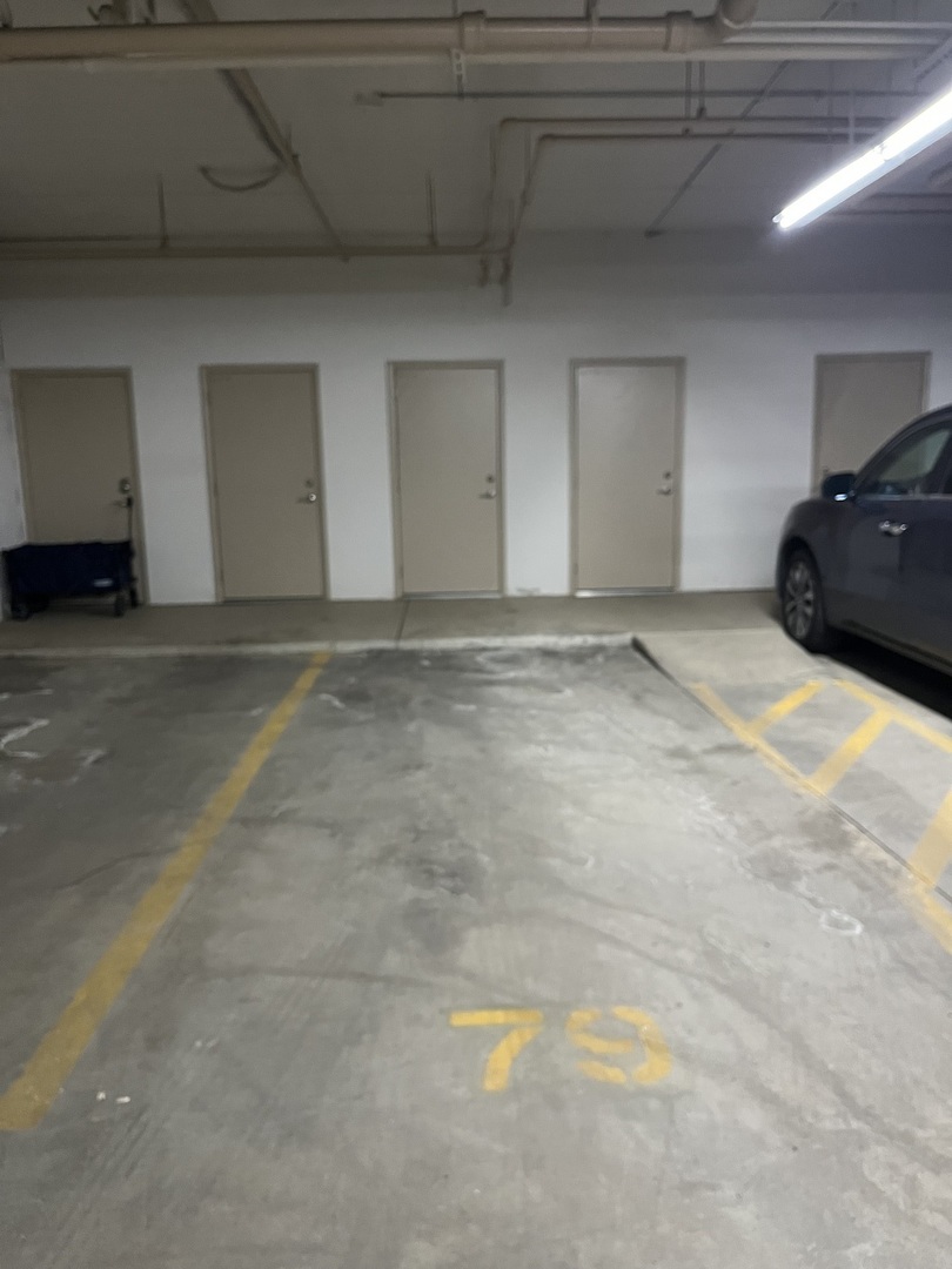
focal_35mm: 26
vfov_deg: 67.3
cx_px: 476
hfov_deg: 53.1
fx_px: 953
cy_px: 634
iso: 640
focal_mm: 5.1
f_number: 1.6
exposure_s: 1/40
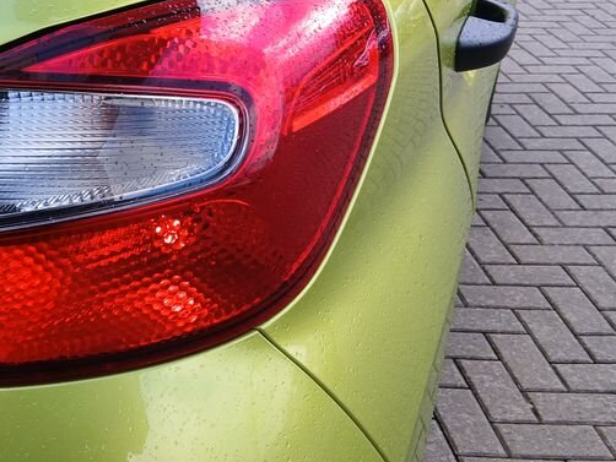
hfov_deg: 34.4
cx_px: 79
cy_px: 195
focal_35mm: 53
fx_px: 944
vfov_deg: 27.5
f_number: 1.8
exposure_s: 1/120
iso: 32
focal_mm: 3.98
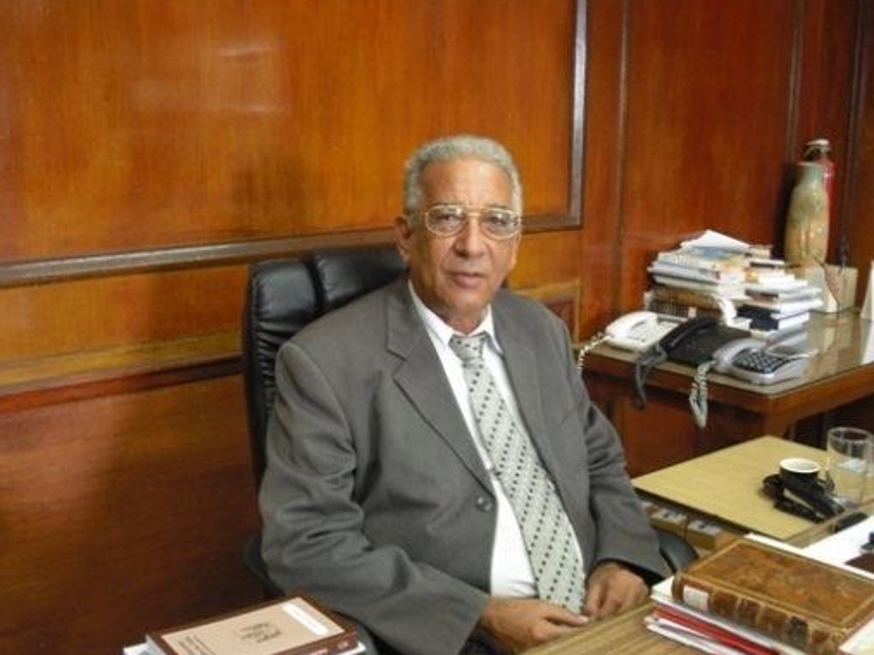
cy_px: 352
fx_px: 1060
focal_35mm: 42
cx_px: 440
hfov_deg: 44.8
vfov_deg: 34.3
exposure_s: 1/10
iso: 200
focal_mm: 6.2
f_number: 2.8
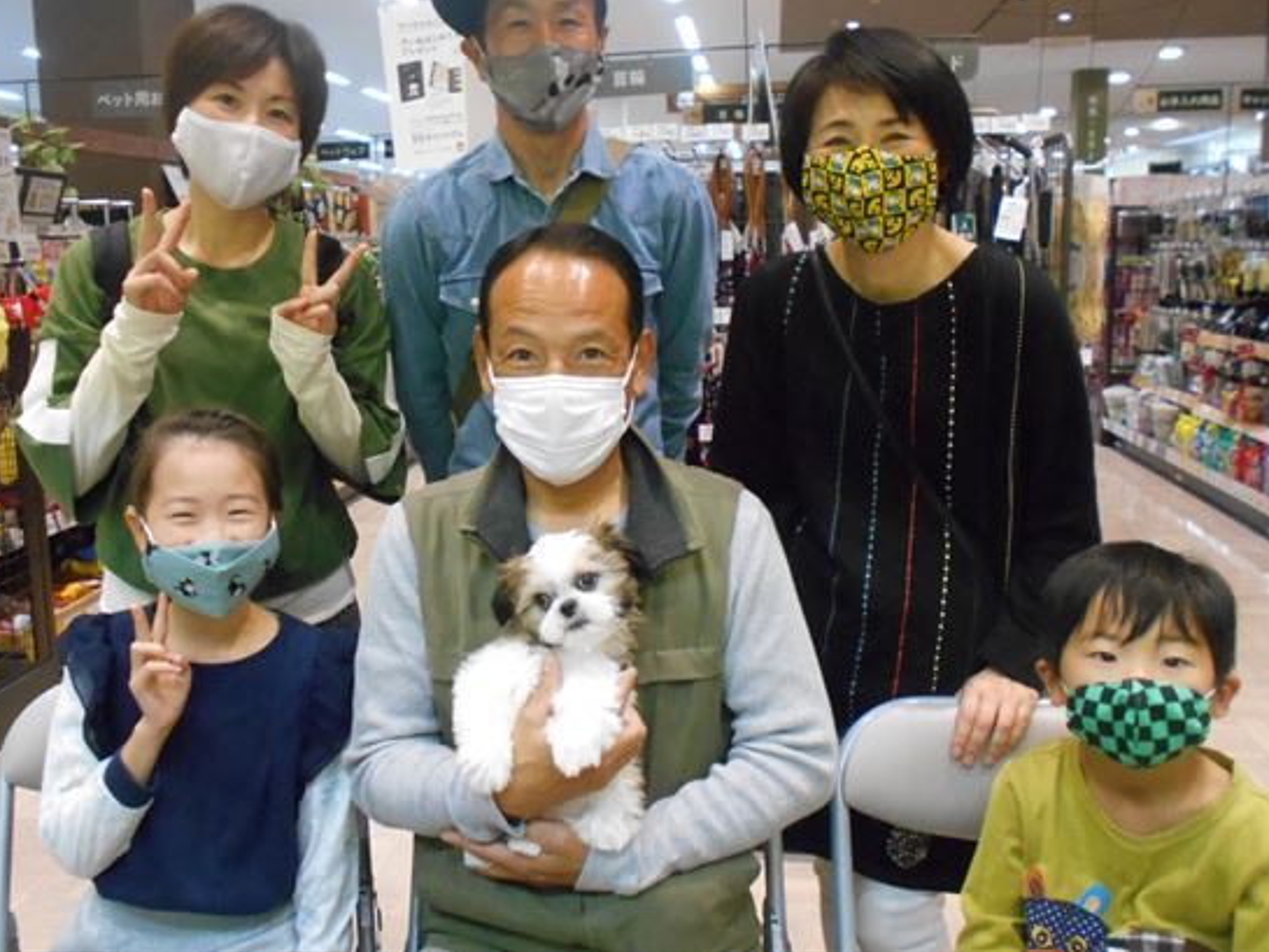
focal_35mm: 33
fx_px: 1210
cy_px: 431
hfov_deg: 55.3
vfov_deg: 42.9
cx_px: 591
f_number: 3.4
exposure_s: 1/100
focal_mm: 5.1
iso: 800
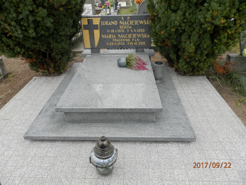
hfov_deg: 69.4
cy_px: 92
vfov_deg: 54.9
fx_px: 178
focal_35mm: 25
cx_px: 123
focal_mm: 4.5
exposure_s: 1/200
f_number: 3.1
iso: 80
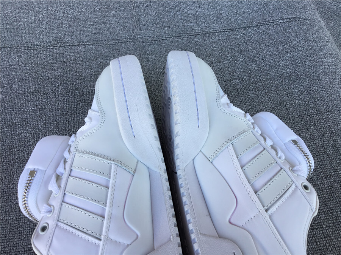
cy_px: 128
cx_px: 170
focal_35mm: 31
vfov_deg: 45.4
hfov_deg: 58.4
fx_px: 305
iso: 25
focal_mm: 3.3
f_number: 2.4
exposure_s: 1/112
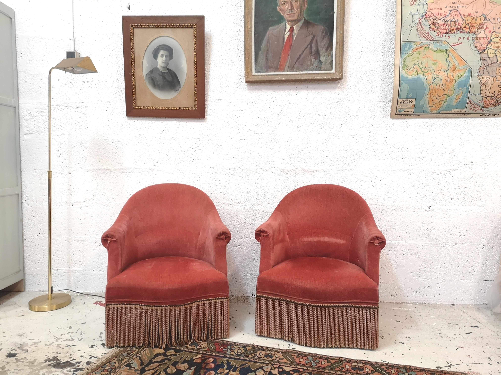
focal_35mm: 27
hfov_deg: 65.3
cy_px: 188
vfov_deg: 51.4
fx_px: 391
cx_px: 250
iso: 320
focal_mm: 3.95
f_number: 1.8
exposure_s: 1/33.3
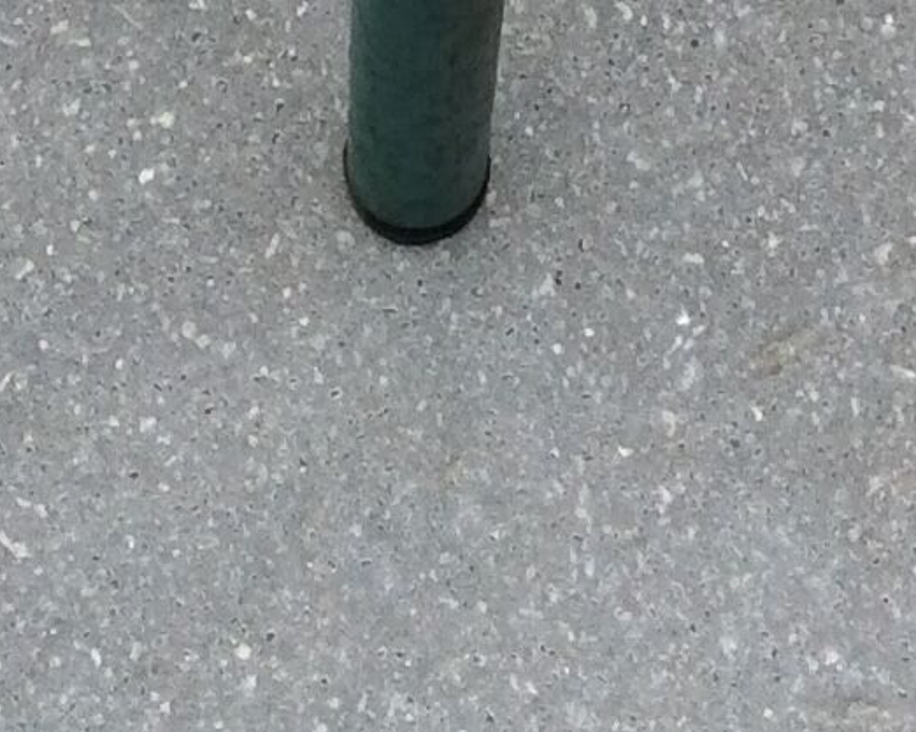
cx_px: 412
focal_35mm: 155
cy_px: -632
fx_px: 4200
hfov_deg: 12.4
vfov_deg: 9.4
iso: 32
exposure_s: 1/325
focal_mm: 3.3
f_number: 2.4
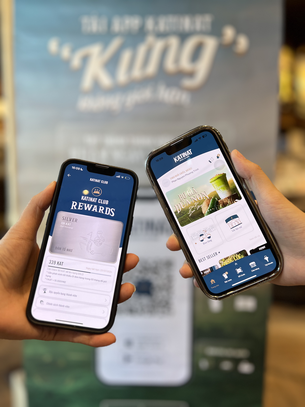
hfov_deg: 53.1
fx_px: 305
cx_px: 152
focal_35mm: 26
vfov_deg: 67.3
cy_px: 204
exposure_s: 1/100
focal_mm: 5.7
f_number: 1.5
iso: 64
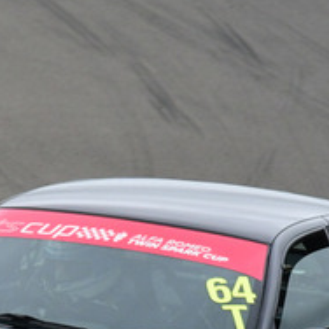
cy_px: 254
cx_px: 23
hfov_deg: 0.7
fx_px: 26775
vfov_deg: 0.7
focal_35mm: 2490
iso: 1000
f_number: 11
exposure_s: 1/640
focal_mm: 460
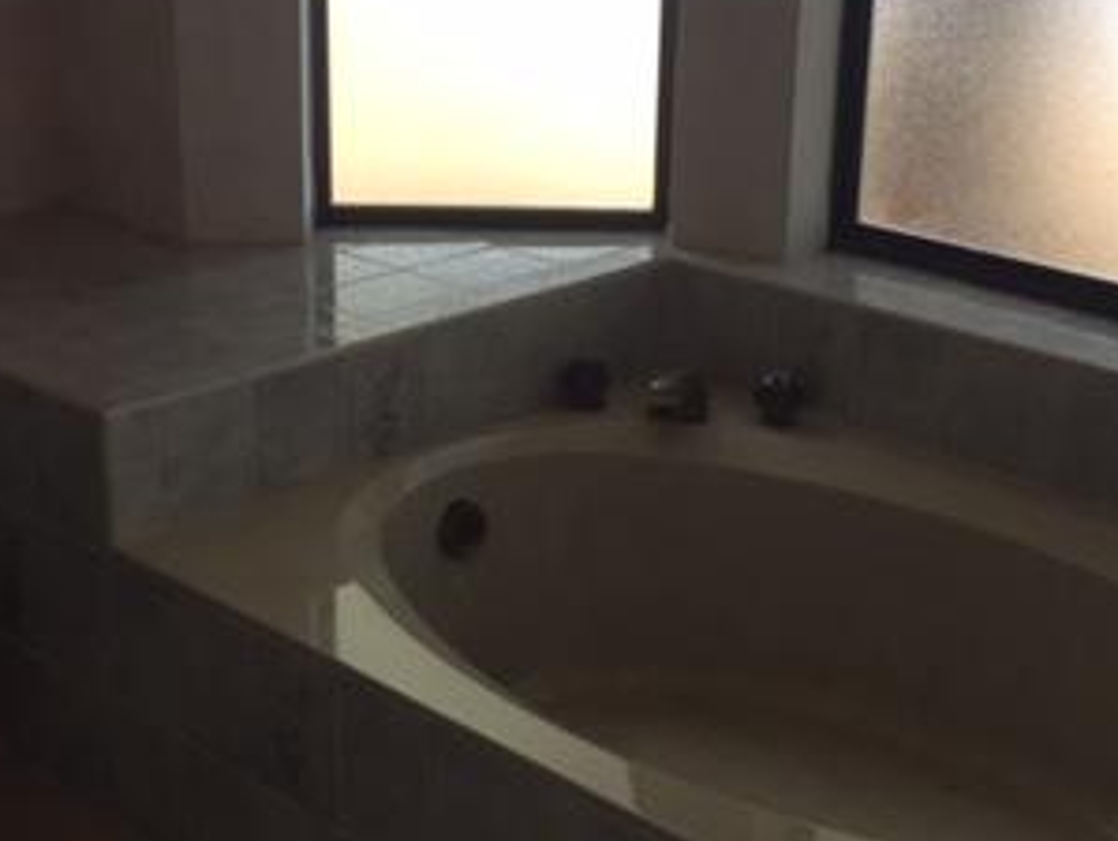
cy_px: 366
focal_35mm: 62
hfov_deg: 31.1
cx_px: 598
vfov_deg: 23.7
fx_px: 2005
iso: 50
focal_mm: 4.15
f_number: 2.2
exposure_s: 1/120
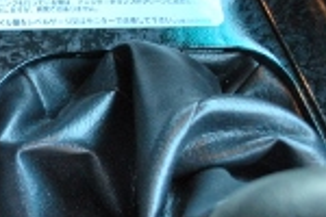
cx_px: -24
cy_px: 85
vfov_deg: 11.9
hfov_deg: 17.3
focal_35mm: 115
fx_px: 1041
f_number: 3.5
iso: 400
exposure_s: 1/20
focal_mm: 18
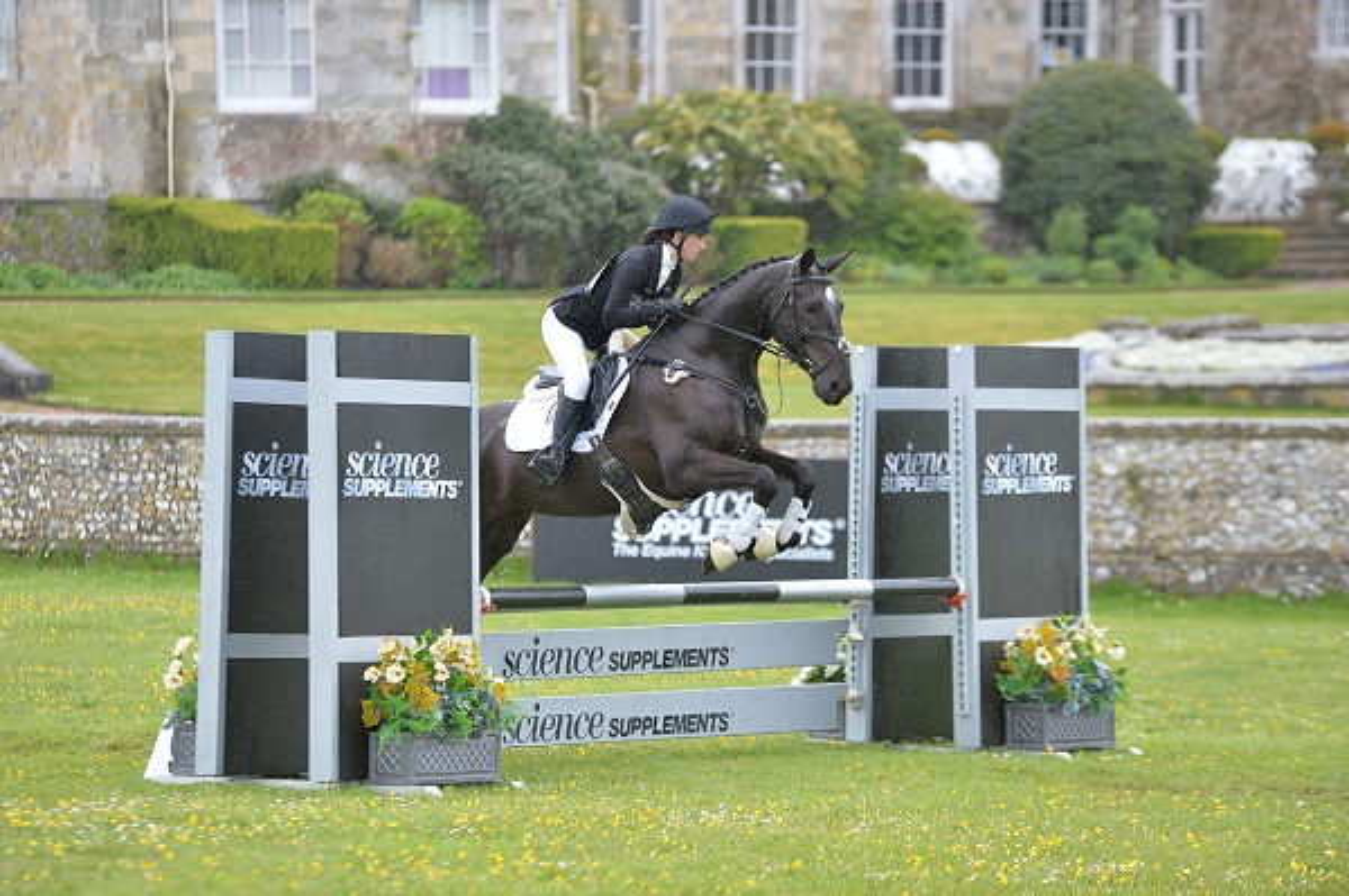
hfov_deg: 10.3
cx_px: 674
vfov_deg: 6.9
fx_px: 7488
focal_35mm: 200
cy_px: 448
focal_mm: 200
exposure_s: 1/1600
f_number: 4.5
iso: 720
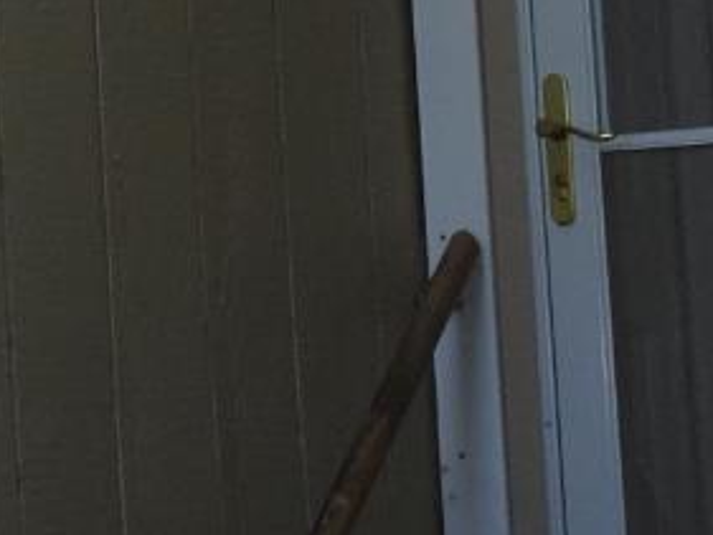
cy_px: -123
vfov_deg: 8.3
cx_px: -264
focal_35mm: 176
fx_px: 3627
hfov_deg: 10.9
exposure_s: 1/80
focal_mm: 5.61
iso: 80
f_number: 4
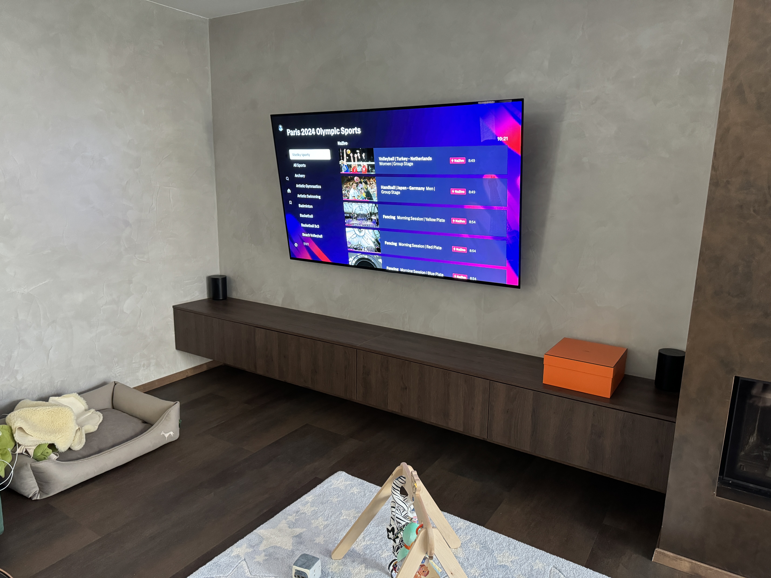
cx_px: 386
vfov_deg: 56.8
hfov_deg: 71.6
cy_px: 289
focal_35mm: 24
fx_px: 535
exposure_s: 1/60
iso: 640
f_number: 1.78
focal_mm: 6.76
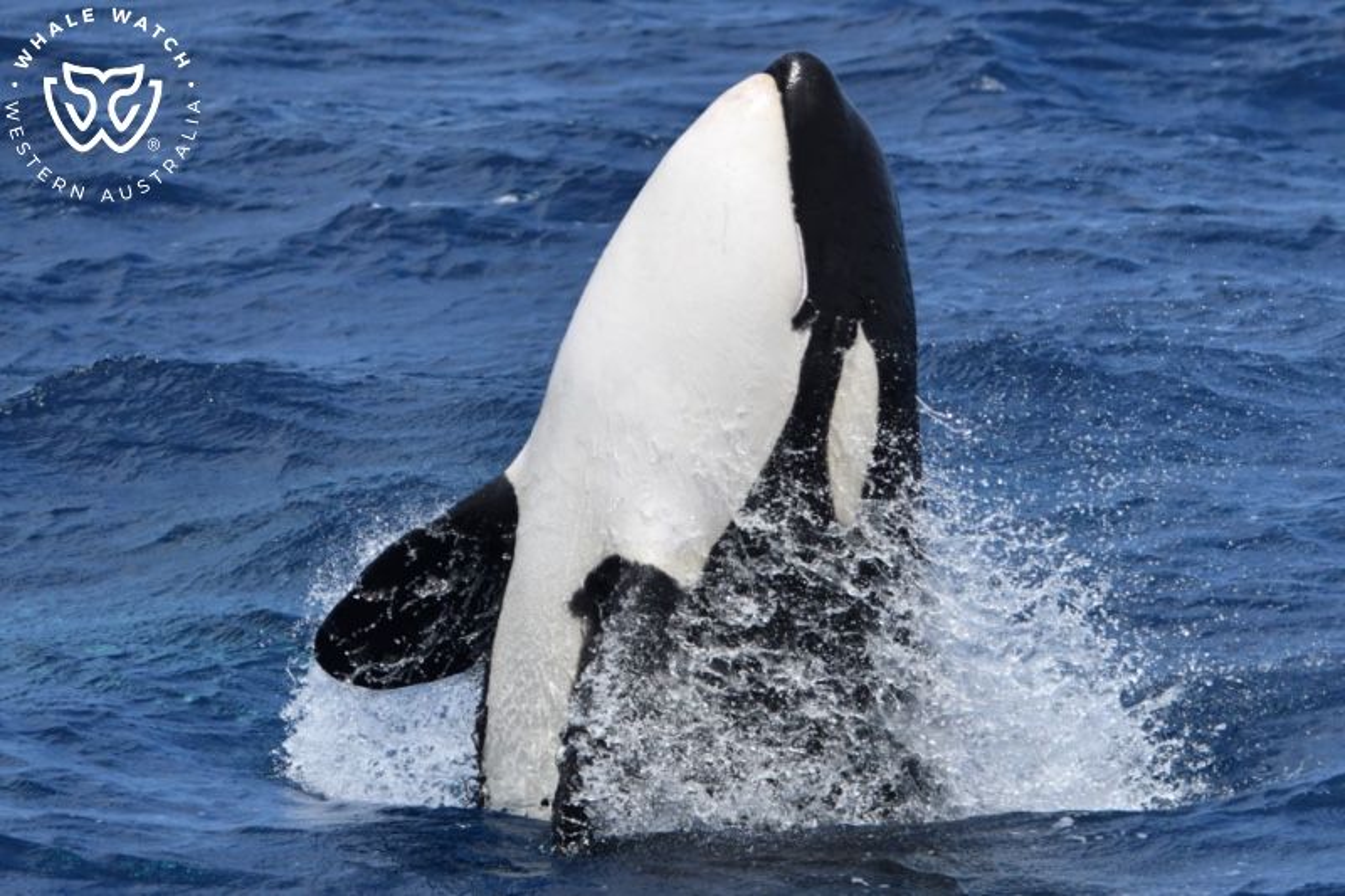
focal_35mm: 240
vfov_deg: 5.7
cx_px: 672
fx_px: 8964
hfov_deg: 8.6
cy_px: 448
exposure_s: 1/8000
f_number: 5.6
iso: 1000
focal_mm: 240
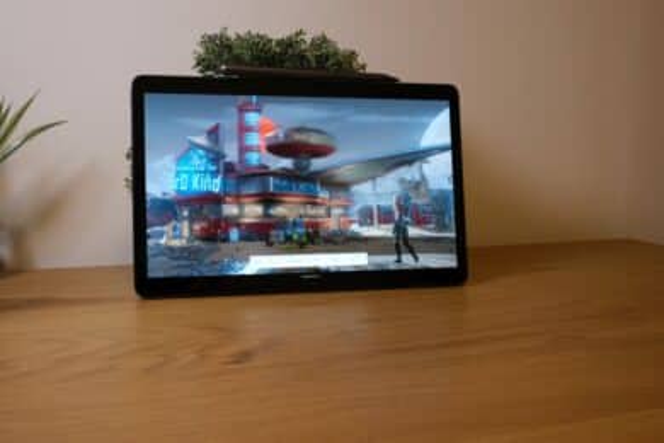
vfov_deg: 36.9
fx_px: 664
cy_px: 222
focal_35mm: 36
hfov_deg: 53.1
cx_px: 332
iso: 800
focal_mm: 24.2
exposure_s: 1/34
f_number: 8
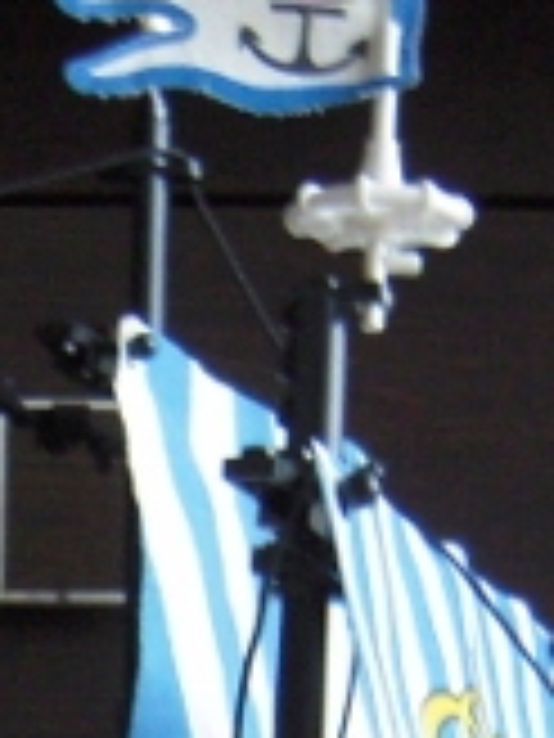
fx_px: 2923
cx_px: -239
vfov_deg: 13.2
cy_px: 1264
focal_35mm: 137
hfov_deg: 10.5
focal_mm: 5
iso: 400
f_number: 2.7
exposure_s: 1/15
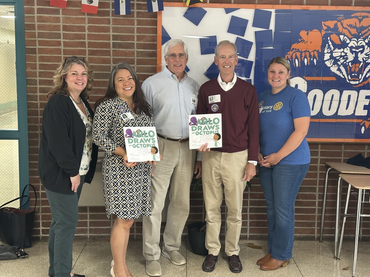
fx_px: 513
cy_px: 138
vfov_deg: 30.3
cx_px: 185
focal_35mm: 48
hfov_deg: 39.7
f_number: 1.78
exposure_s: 1/40
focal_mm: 6.86
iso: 250
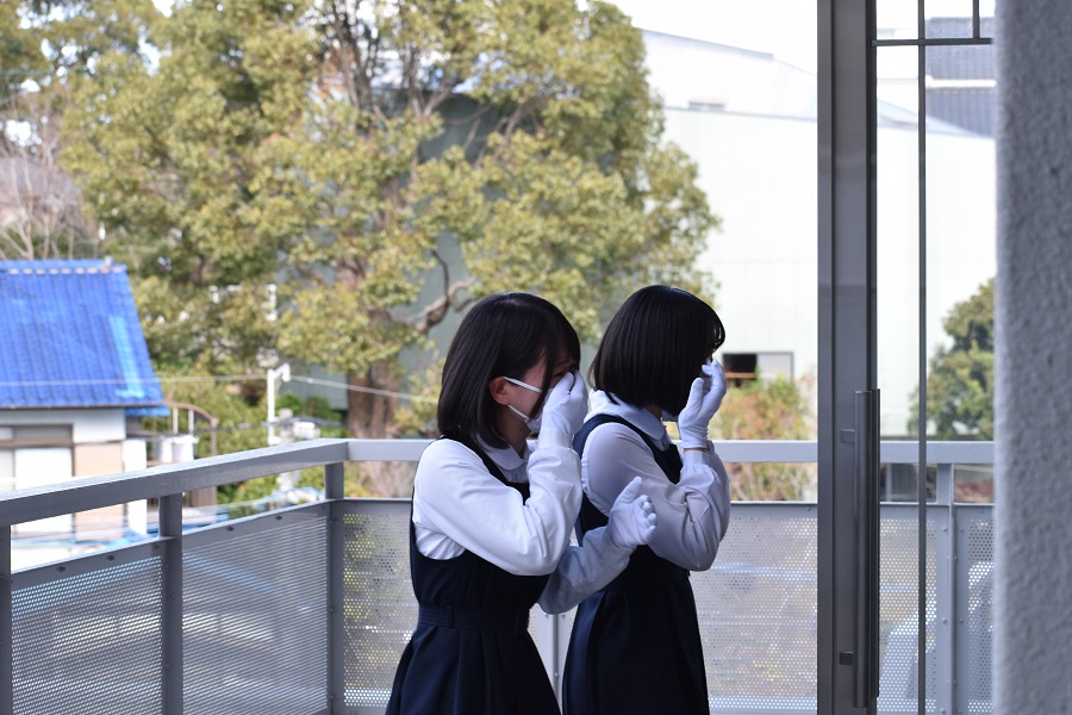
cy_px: 358
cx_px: 536
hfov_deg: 19.5
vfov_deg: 13.0
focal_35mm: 105
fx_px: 3126
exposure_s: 1/200
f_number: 7.1
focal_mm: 70
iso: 400
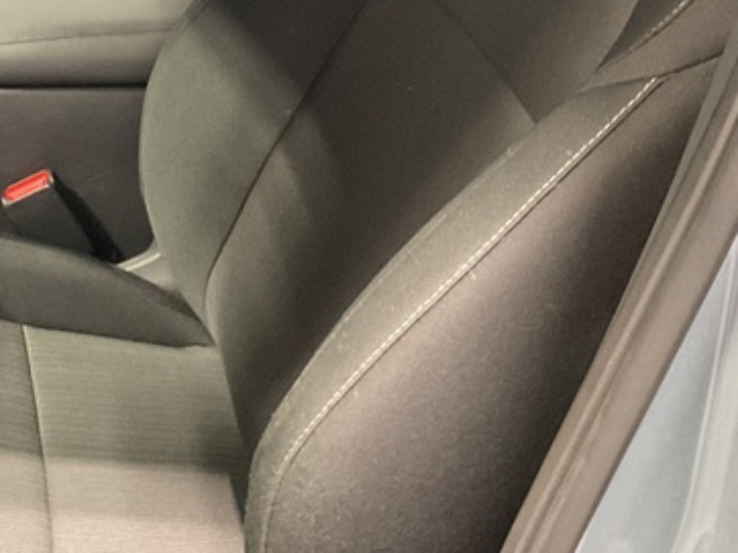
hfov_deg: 23.6
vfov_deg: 18.3
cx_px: -98
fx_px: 1641
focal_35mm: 77
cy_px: -67
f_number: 1.8
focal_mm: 3
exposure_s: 1/25
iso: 320
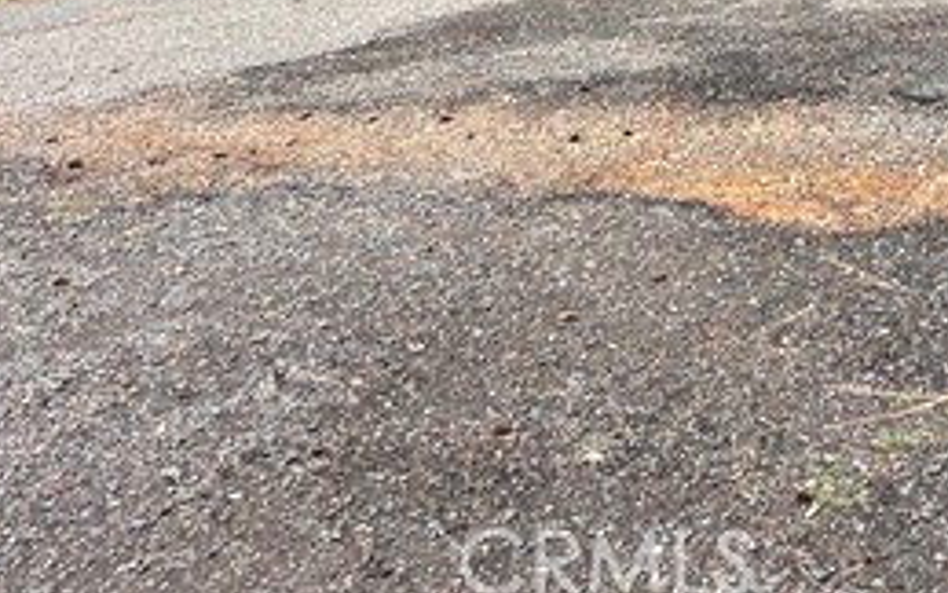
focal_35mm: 68
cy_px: -264
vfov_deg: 17.5
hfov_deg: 27.9
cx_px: 1003
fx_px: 1757
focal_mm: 5.7
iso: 50
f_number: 1.5
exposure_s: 1/401
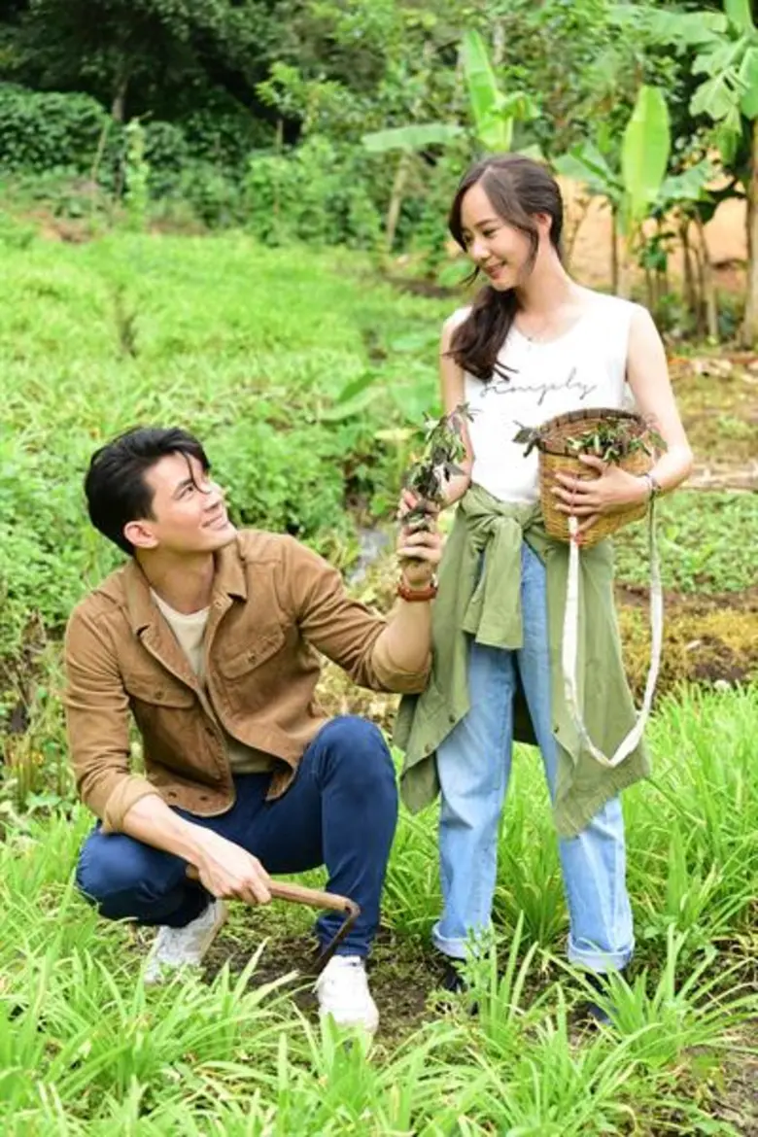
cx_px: 379
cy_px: 568
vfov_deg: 28.8
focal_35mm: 70
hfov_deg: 19.5
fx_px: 2211
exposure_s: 1/320
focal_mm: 70
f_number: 5
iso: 320
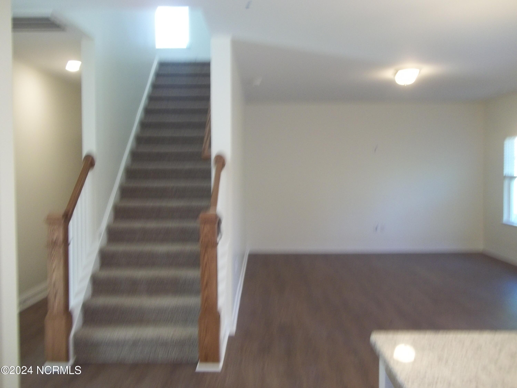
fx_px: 478
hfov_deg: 56.8
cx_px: 258
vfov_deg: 44.2
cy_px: 194
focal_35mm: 32
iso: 160
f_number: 2.9
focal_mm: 5.7
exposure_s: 1/30
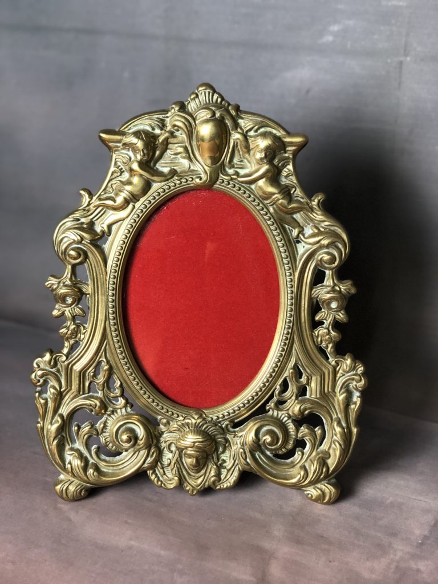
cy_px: 292
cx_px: 219
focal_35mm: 52
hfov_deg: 28.0
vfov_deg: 36.8
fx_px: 877
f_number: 2.4
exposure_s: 1/25
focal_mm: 6
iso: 125
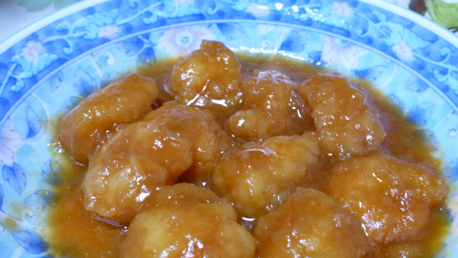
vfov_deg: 27.6
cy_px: 164
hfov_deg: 47.4
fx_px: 522
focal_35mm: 43
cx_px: 230
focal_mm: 6.9
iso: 400
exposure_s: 1/8
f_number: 3.9
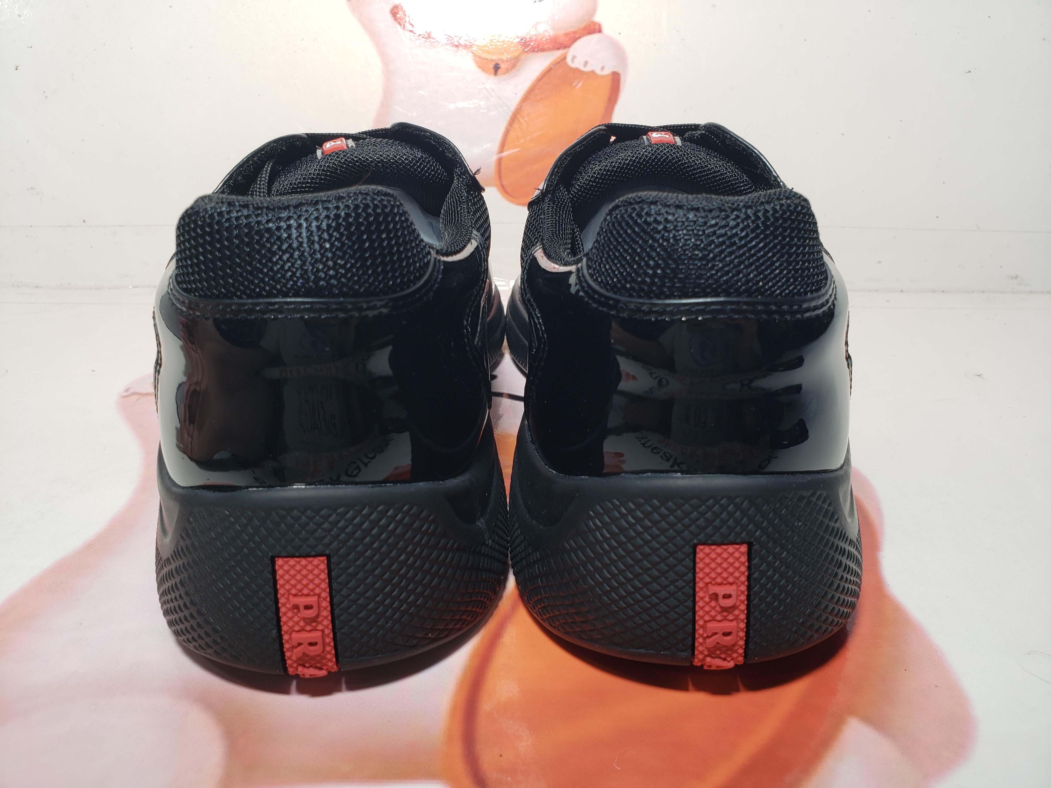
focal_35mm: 26
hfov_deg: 67.3
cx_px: 526
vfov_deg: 53.1
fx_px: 789
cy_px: 394
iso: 50
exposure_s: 1/105
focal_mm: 4.3
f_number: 2.4
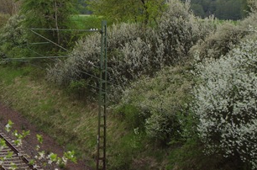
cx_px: -50
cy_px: 69
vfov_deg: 15.2
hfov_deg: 21.4
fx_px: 633
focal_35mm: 89
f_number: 5.6
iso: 400
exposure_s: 1/640
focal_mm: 23.13
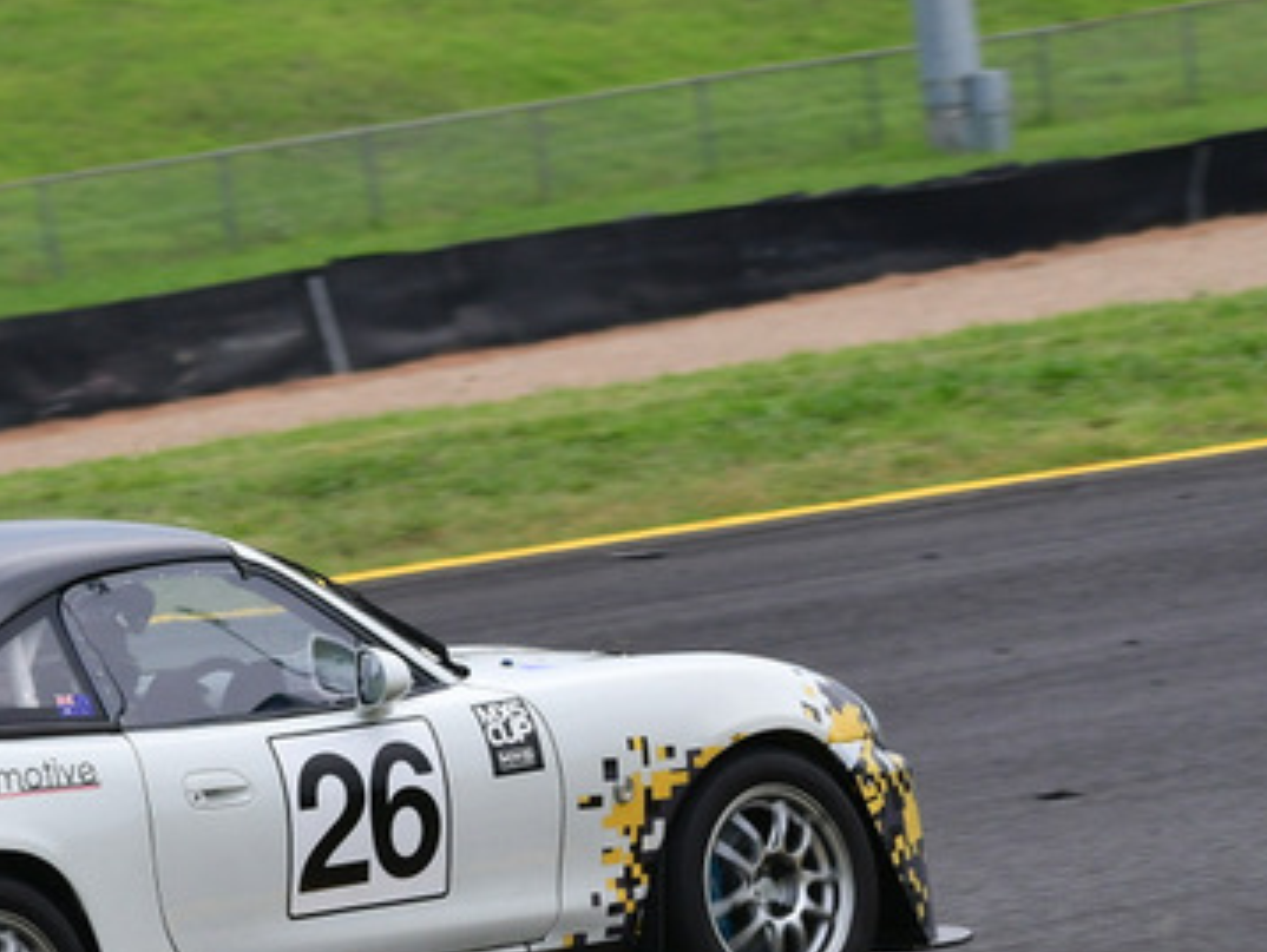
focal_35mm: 644
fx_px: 23587
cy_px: 534
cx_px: 329
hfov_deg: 3.1
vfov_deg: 2.3
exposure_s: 1/640
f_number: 11
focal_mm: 200
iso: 640
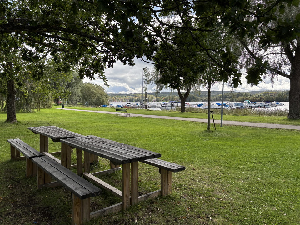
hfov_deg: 67.3
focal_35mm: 26
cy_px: 112
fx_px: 225
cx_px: 150
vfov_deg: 53.1
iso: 50
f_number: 1.6
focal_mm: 5.96
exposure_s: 1/2151
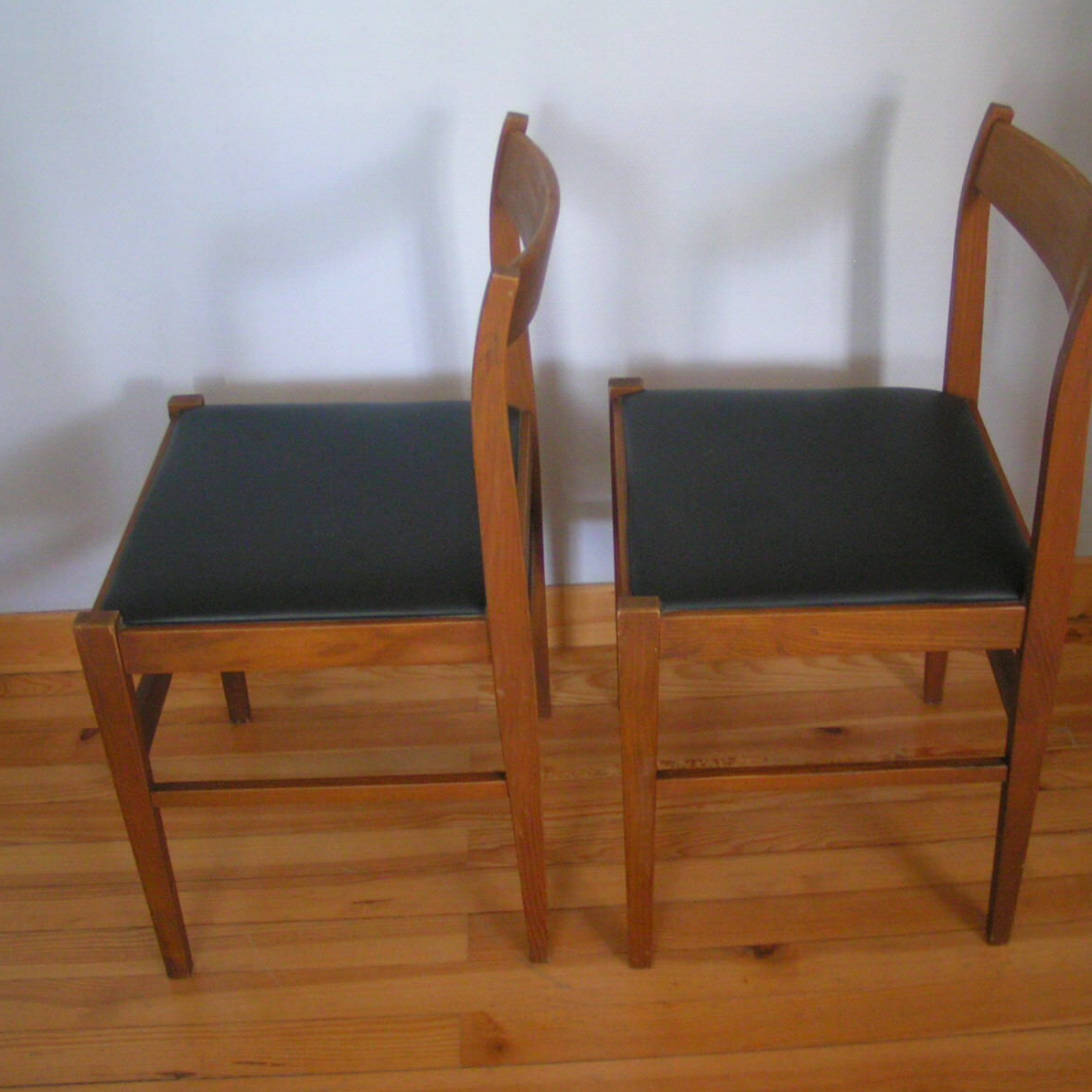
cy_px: 545
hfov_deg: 37.5
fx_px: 1606
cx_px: 618
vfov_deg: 37.6
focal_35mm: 45
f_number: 2.8
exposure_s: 1/20
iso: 200
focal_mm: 5.8
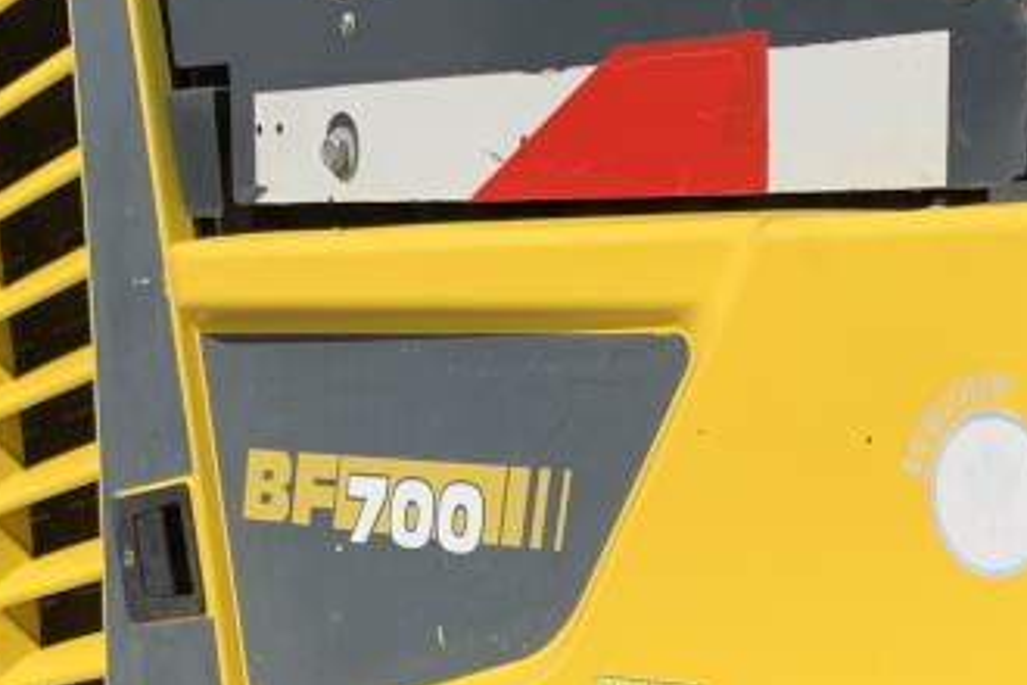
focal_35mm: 82
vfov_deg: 16.3
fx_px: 2339
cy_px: 673
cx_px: 759
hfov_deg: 24.5
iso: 25
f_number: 1.8
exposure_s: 1/4464
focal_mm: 4.25
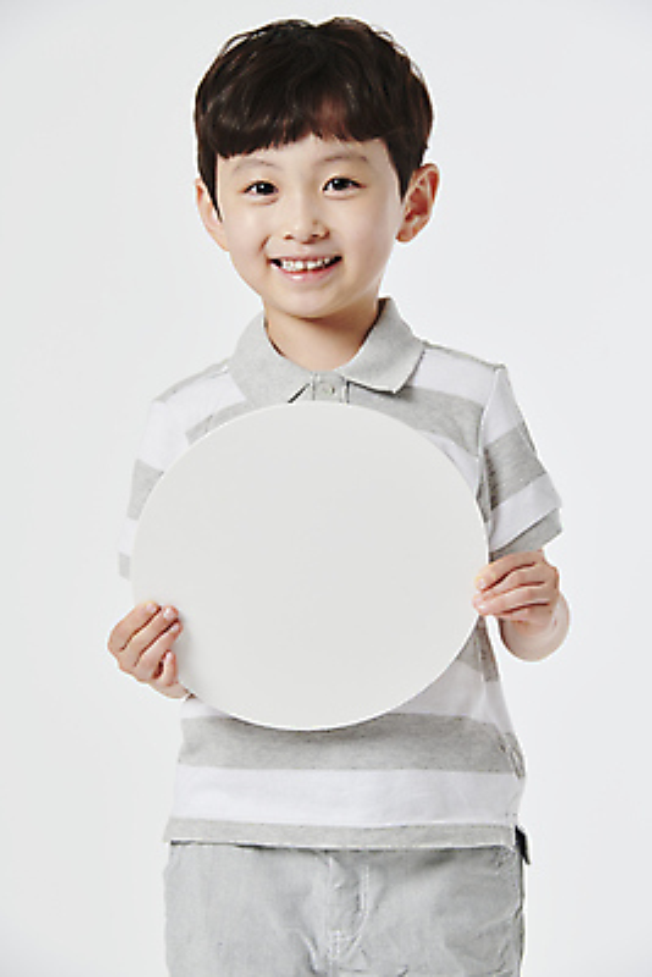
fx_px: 4750
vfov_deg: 11.7
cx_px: 326
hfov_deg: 7.9
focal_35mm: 175
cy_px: 488
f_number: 11
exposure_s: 1/125
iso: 100
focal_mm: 175
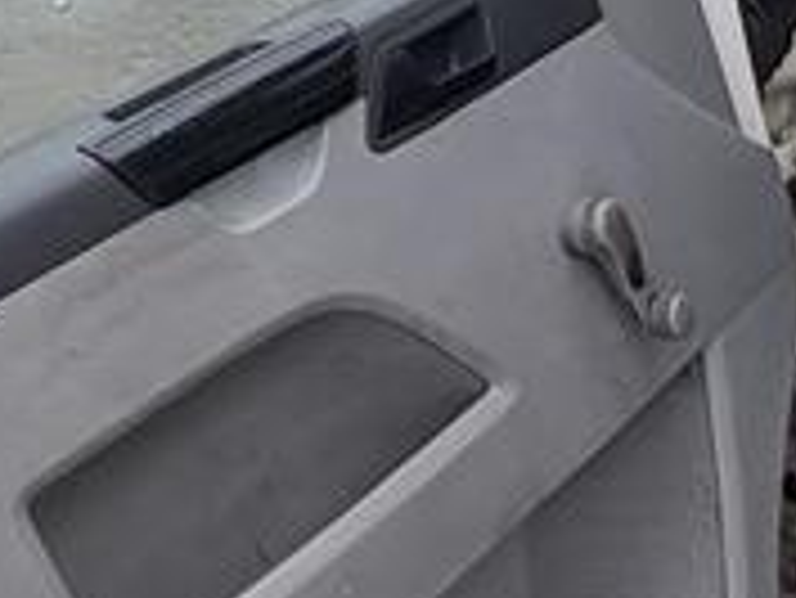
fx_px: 1634
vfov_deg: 20.3
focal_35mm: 71
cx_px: 112
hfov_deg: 26.6
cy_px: 54
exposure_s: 1/99
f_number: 2.2
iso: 125
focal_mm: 2.22
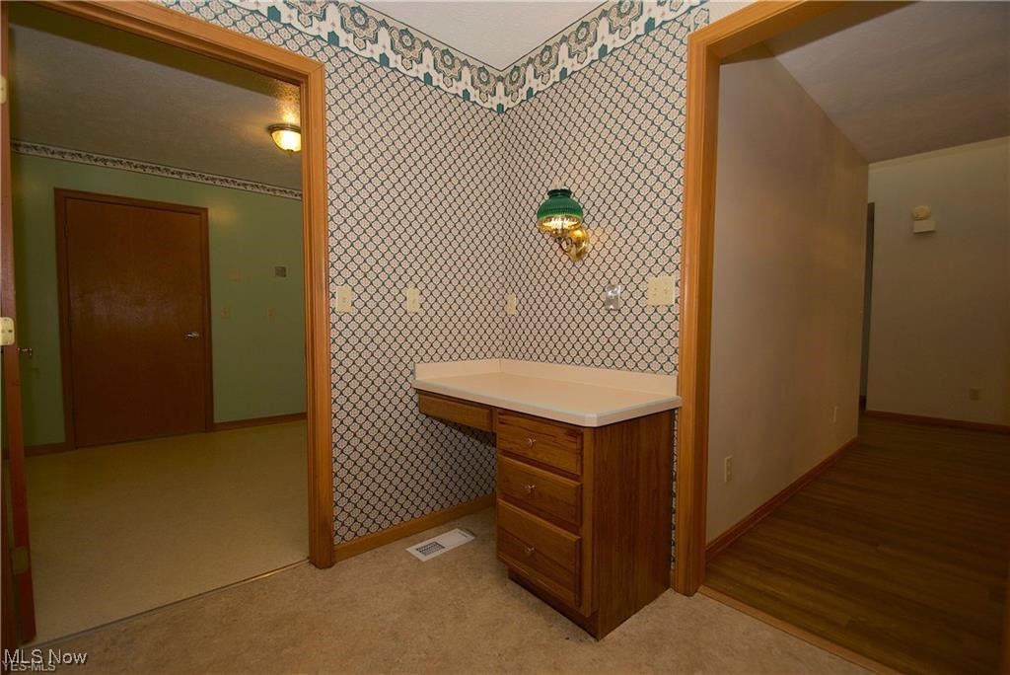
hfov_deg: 100.4
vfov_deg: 77.4
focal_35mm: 15
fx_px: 421
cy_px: 338
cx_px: 505
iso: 200
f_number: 4
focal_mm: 10
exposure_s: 1/60
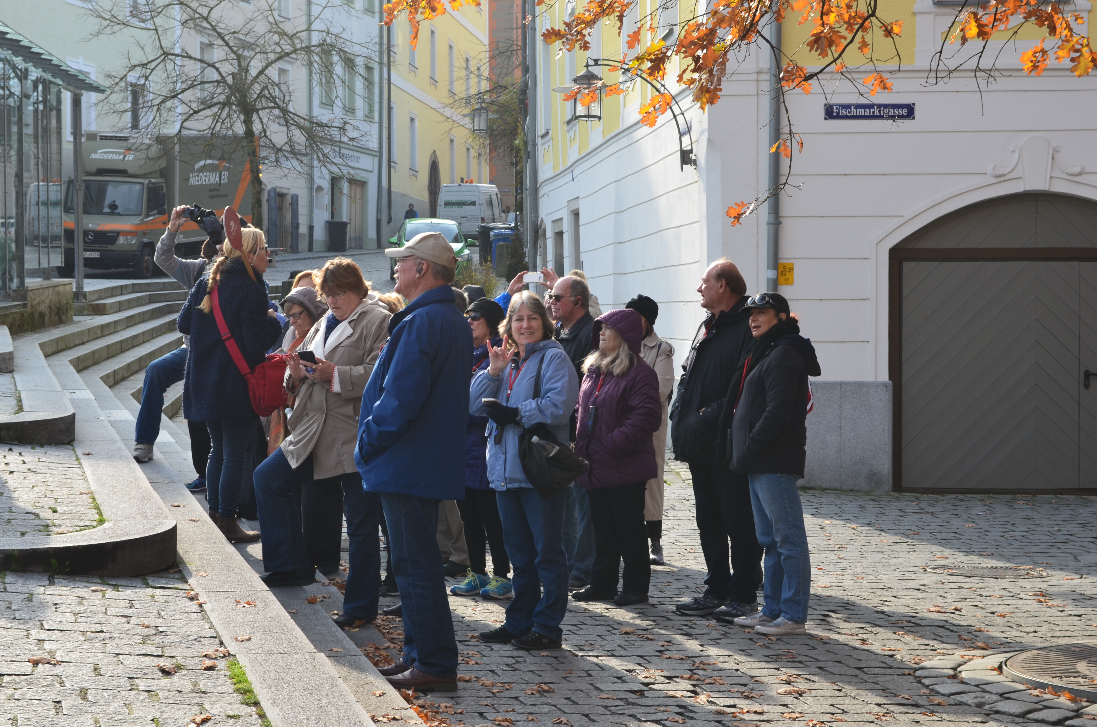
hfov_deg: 28.1
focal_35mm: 72
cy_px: 364
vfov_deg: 18.8
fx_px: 2189
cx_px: 548
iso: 200
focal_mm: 48
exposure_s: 1/100
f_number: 11
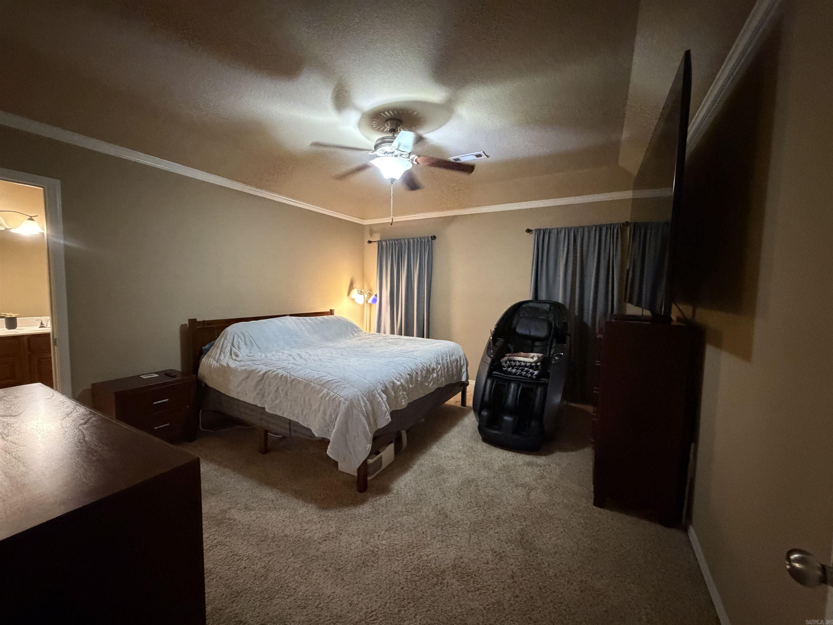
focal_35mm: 14
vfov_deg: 85.7
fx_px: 337
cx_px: 416
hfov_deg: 102.1
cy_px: 312
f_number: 2.2
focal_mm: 2.22
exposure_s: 1/40
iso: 1250
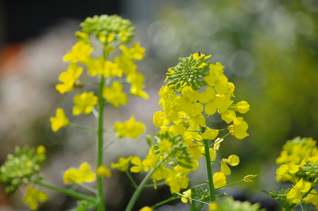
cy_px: 106
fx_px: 2507
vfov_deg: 4.8
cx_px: 159
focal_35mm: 284
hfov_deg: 7.3
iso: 200
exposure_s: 1/350
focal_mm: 185
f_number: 5.6
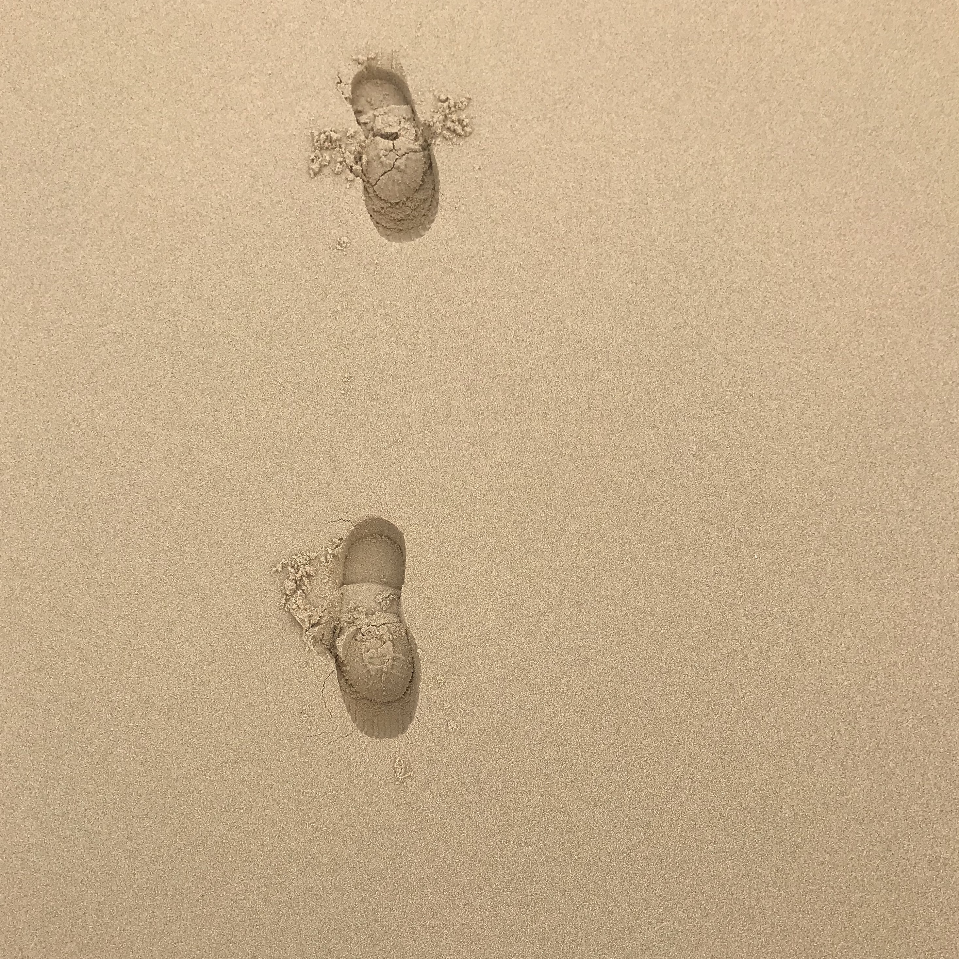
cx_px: 468
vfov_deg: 47.7
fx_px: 1066
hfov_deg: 48.4
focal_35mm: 34
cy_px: 632
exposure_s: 1/689
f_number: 1.8
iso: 20
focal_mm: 3.99
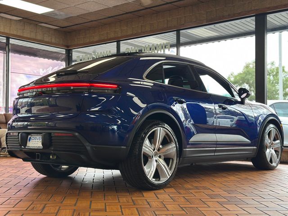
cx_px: 144
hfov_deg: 39.7
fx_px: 399
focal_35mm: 48
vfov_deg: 30.3
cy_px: 108
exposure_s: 1/170
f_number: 1.78
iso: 80
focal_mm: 6.86
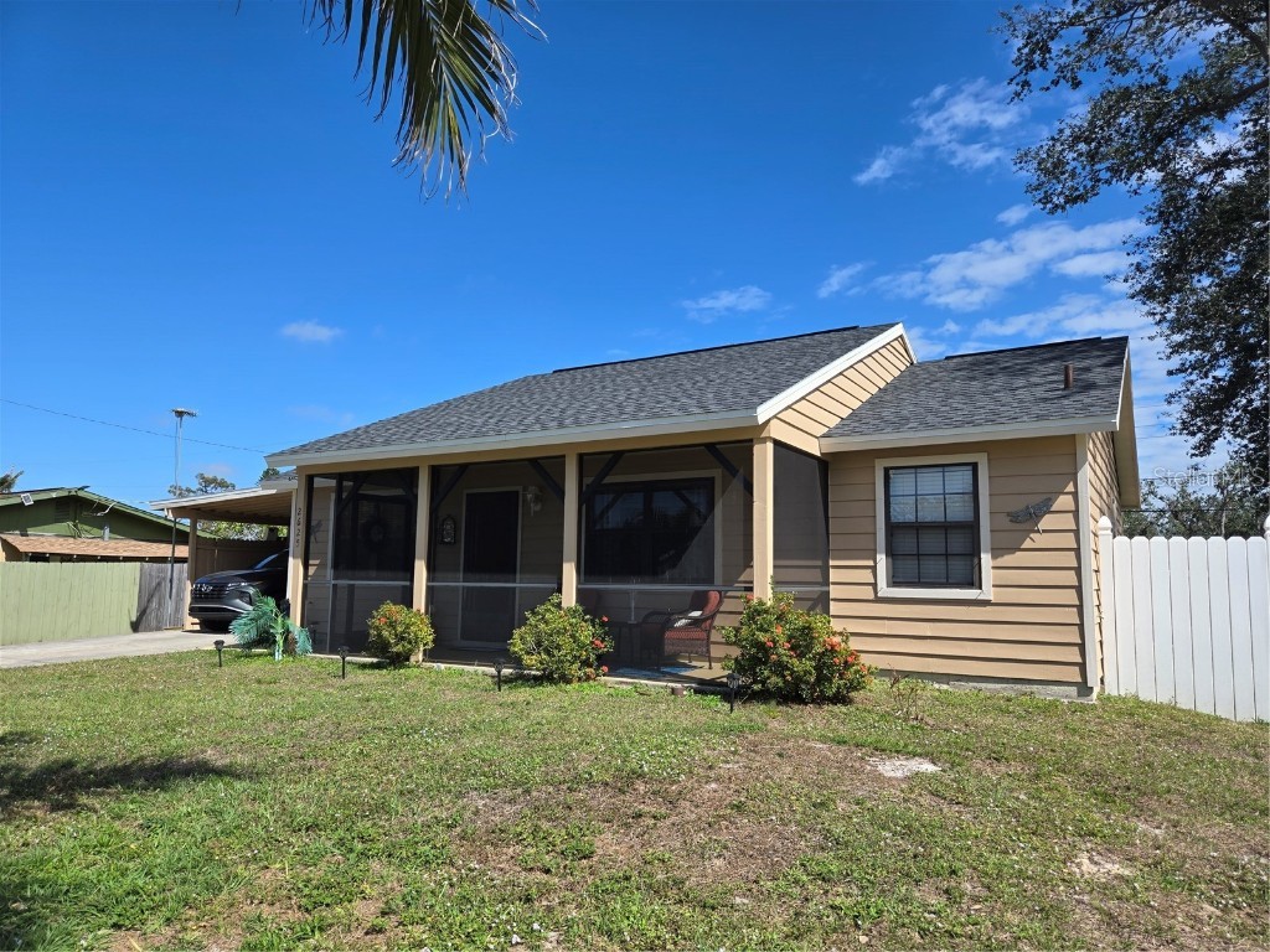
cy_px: 476
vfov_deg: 58.9
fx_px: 844
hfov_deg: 73.9
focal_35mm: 23
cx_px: 635
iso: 40
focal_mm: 5.4
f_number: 1.8
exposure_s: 1/2921
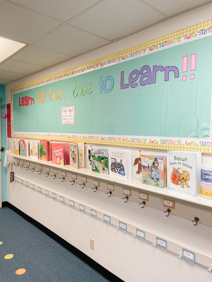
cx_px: 106
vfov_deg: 67.3
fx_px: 212
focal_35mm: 26
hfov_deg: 53.1
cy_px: 141
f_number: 1.6
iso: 40
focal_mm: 4.2
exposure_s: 1/60
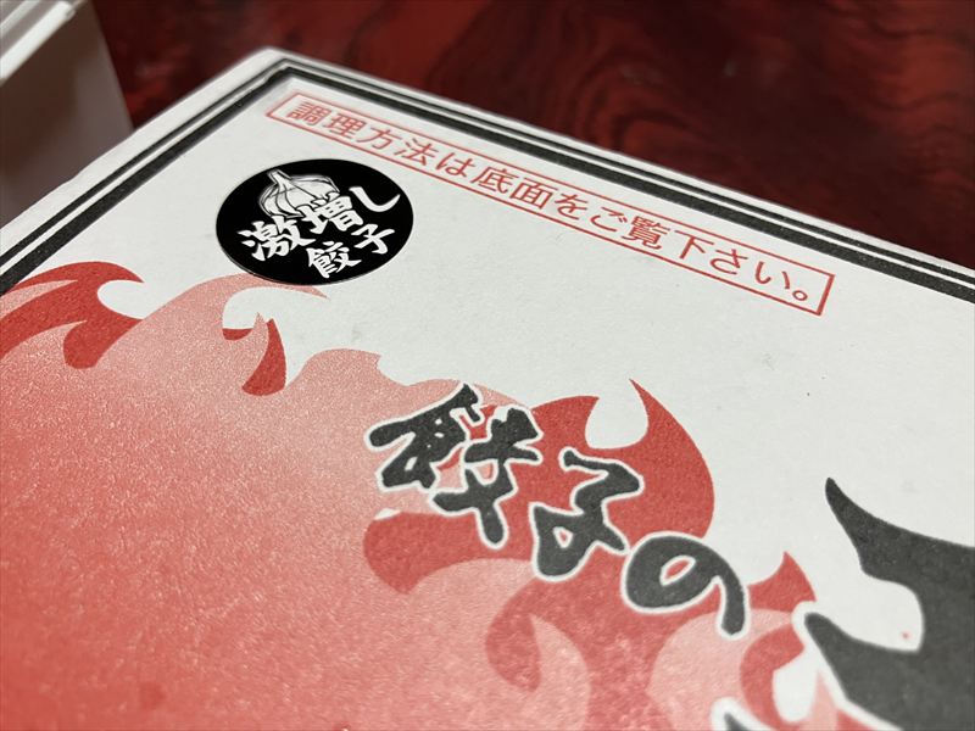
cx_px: 488
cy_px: 366
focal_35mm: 28
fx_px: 789
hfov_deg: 63.4
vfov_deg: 49.7
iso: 80
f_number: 1.8
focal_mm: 3.99
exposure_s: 1/60
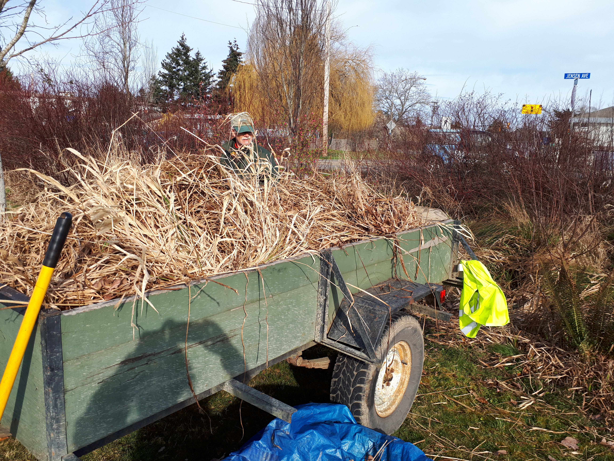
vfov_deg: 51.4
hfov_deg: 65.3
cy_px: 230
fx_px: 479
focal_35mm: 27
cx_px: 307
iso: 40
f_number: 1.9
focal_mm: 3.6
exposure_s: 1/772
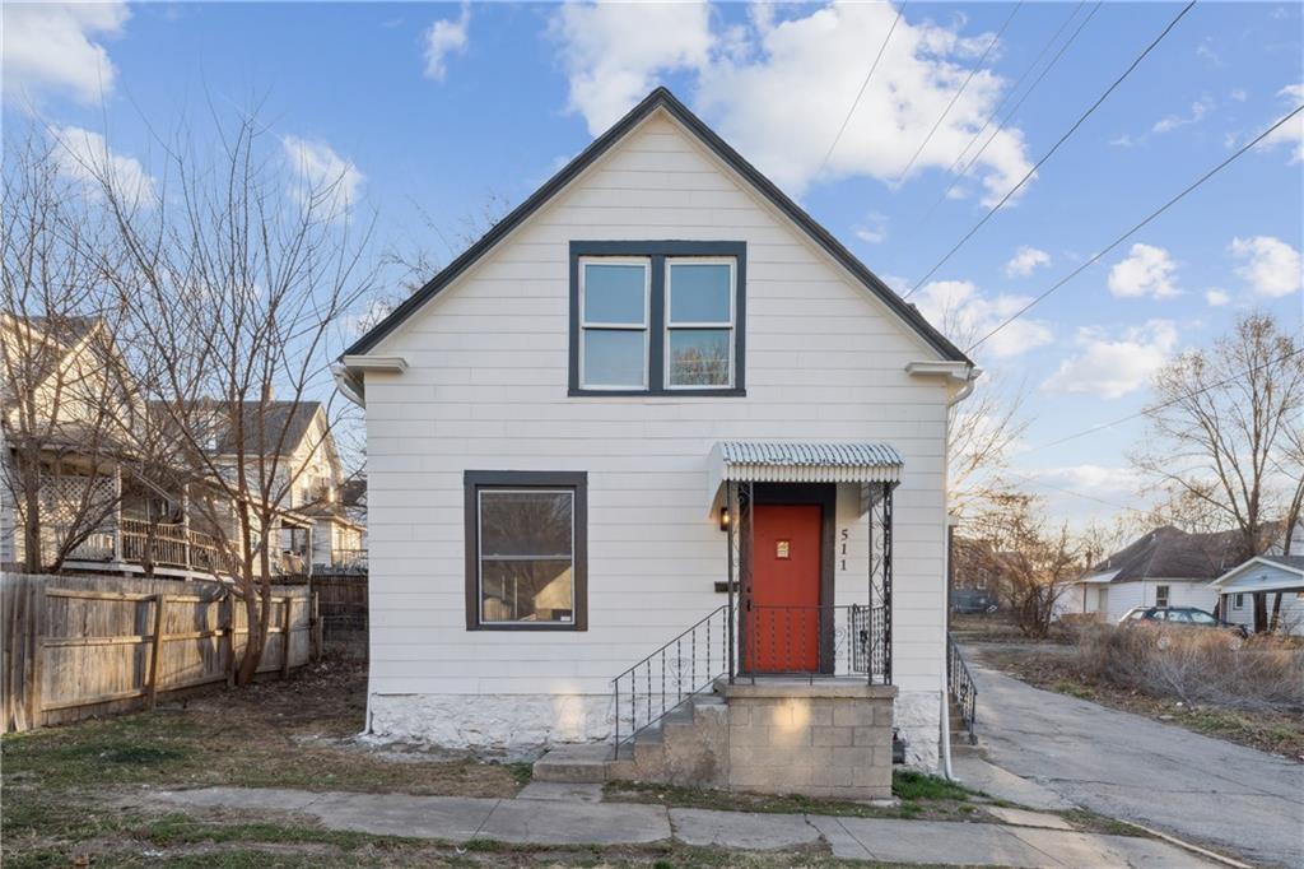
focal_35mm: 21
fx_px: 746
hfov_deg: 82.3
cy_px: 434
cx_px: 652
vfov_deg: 60.4
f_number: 22
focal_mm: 20.6
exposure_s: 1/10
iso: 100
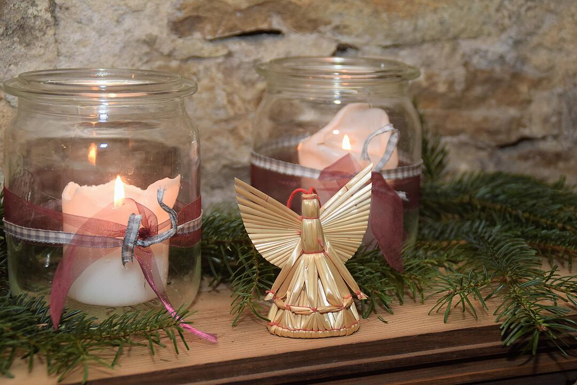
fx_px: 1346
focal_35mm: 84
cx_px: 288
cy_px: 192
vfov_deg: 16.3
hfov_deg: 24.2
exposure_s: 1/60
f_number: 5.6
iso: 400
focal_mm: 56
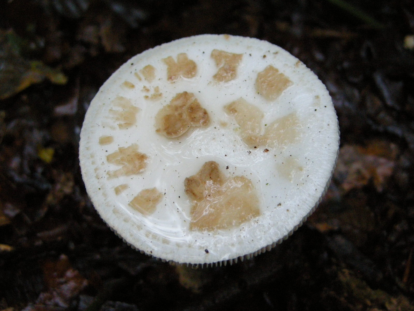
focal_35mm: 35
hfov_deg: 52.6
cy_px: 156
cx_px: 207
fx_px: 419
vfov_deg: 40.7
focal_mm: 7.5
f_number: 2.7
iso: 400
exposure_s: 1/43
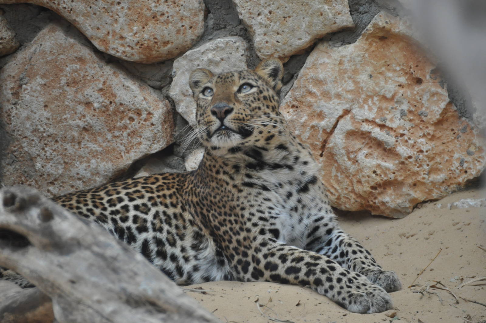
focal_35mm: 450
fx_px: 6068
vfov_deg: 3.0
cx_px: 243
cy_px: 162
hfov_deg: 4.6
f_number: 5.6
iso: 1000
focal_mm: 300
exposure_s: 1/400
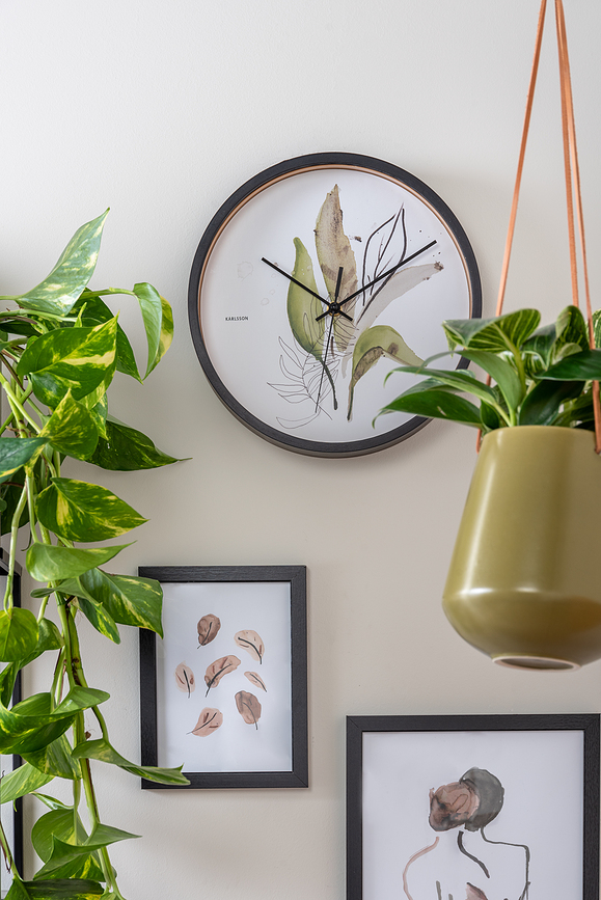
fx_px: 2626
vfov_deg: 19.4
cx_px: 300
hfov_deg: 13.1
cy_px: 450
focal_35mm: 105
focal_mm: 105
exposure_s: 1/100
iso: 100
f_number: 9
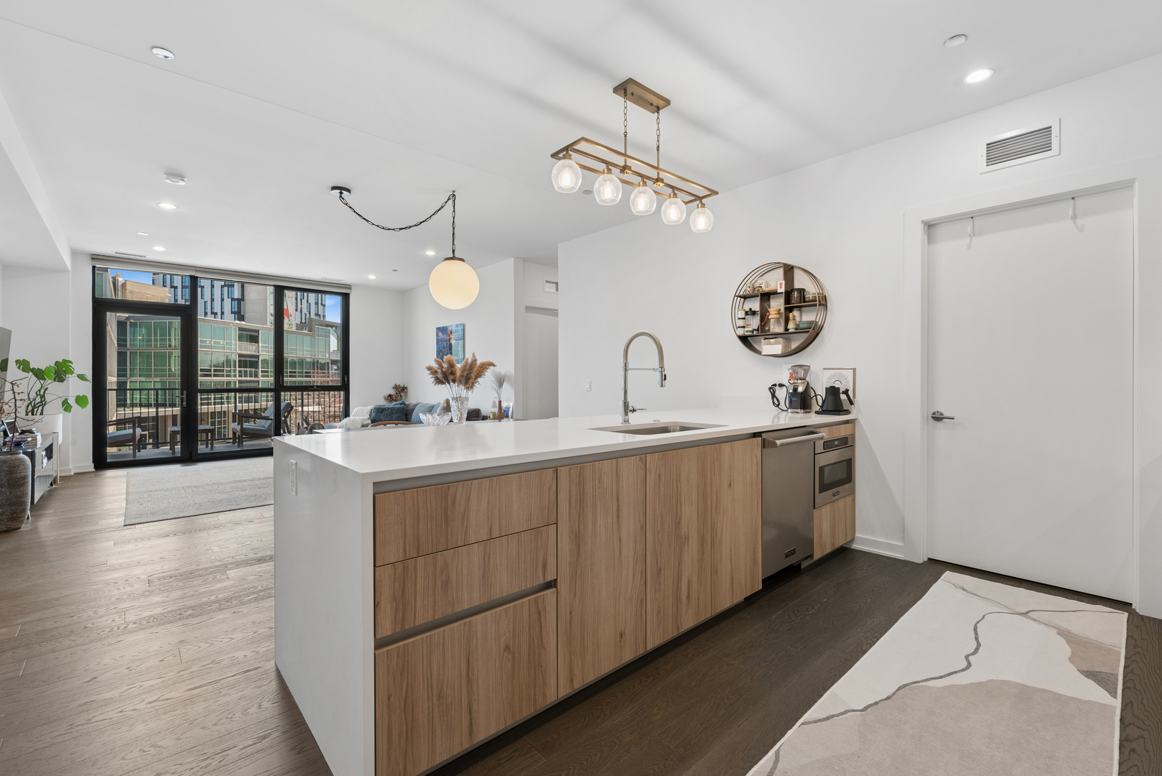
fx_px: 484
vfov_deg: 77.4
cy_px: 388
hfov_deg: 100.4
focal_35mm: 15
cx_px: 581
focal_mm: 15
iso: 400
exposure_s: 1/8
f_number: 11
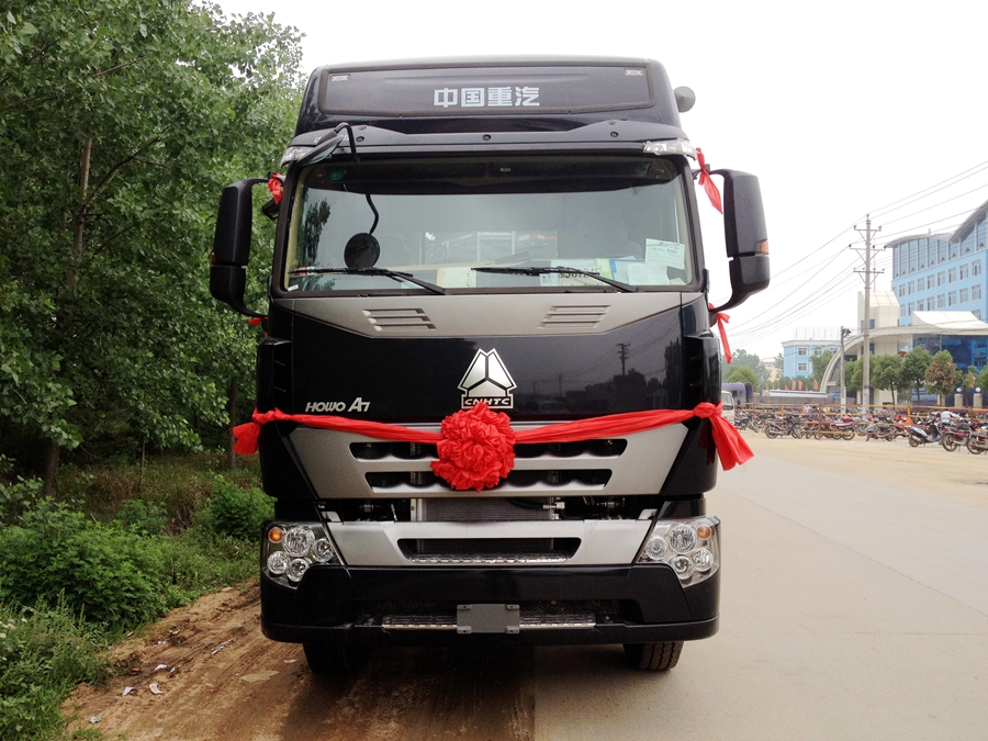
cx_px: 494
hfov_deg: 52.6
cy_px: 370
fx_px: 999
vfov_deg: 40.7
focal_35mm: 35
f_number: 2.4
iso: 64
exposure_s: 1/836
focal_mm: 4.28
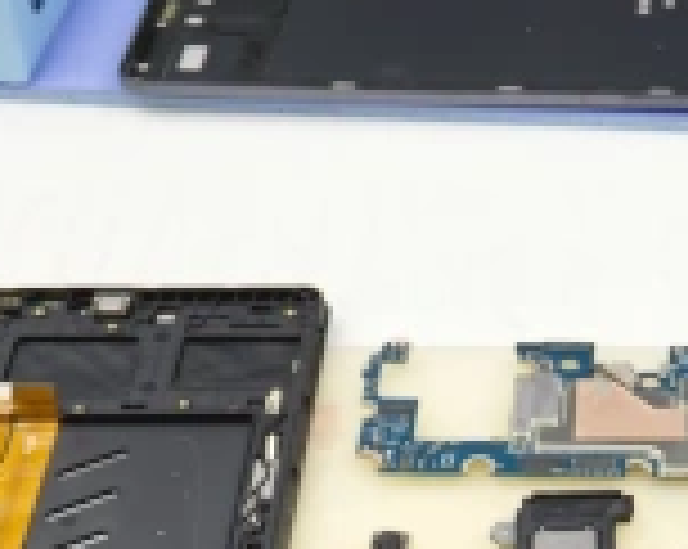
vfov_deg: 11.3
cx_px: 474
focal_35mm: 135
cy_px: 567
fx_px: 2745
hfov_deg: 14.3
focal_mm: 49
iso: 100
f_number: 10
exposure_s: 1/13
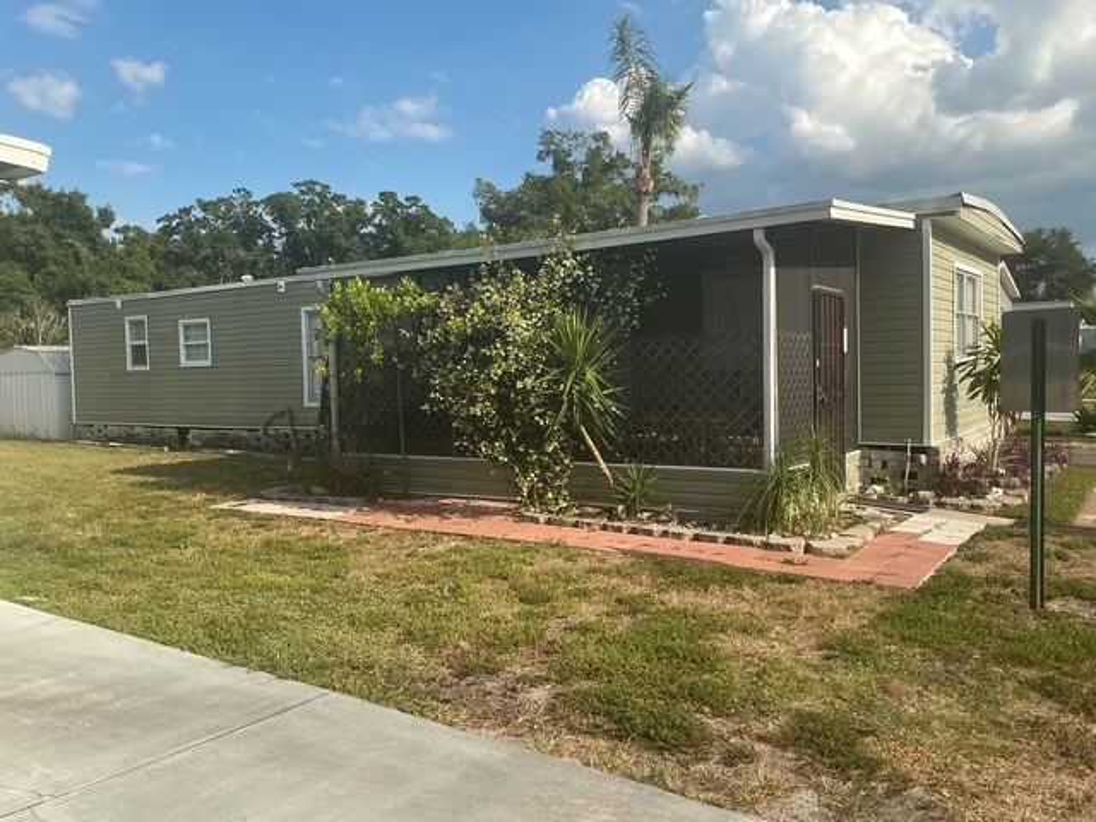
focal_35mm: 29
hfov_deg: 61.7
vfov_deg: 48.2
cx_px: 548
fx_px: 918
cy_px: 411
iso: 25
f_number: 1.8
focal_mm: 3
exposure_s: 1/1490
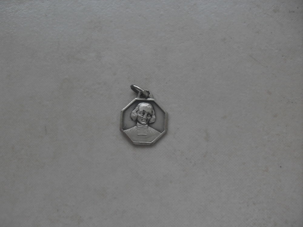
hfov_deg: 50.1
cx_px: 152
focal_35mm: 37
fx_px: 324
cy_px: 114
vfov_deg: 38.7
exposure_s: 1/180
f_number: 2.8
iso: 80
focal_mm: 6.3
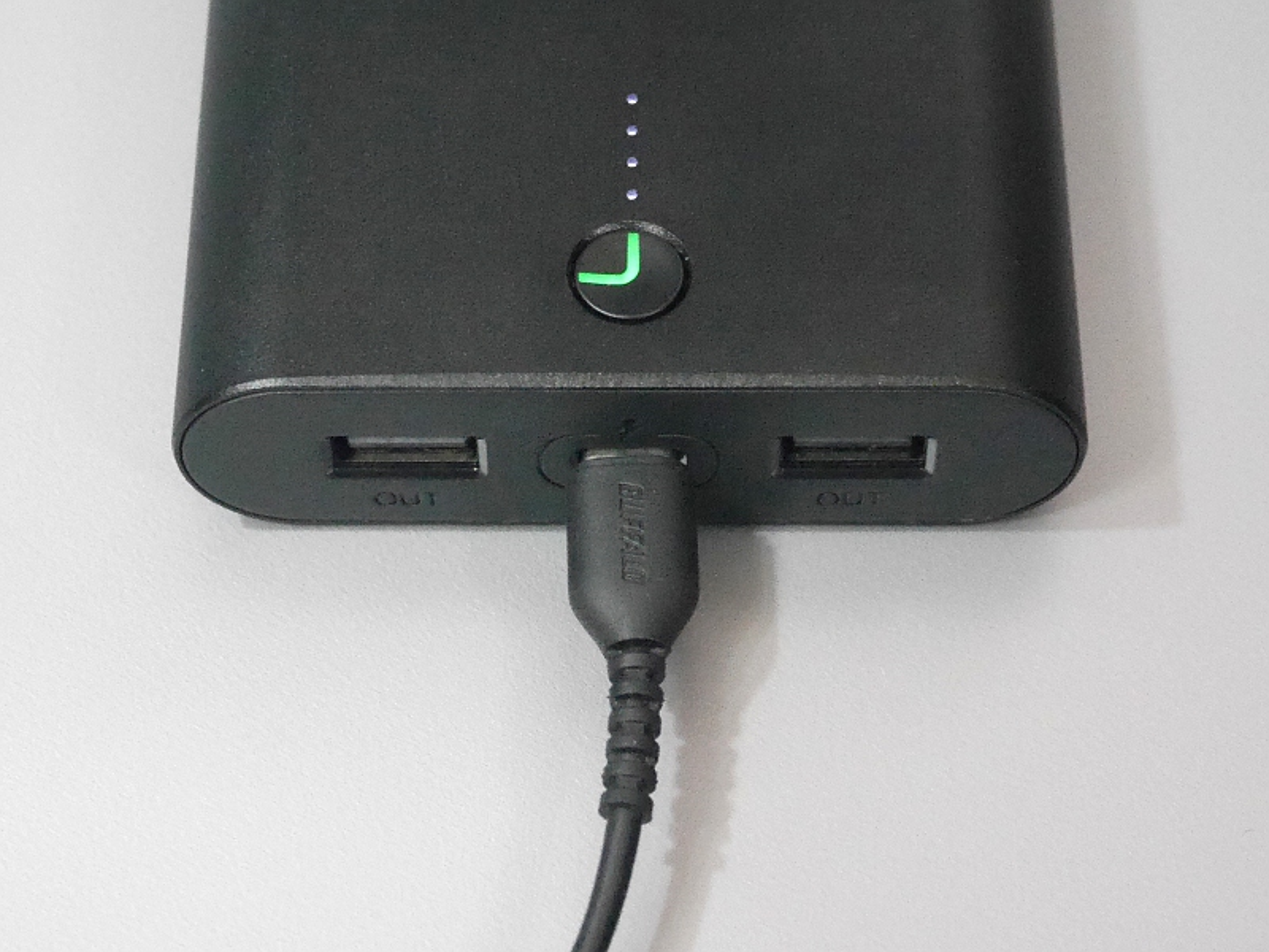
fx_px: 2420
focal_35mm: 66
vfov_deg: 22.3
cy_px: 476
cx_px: 634
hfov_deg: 29.4
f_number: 5.6
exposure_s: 1/60
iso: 3200
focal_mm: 33
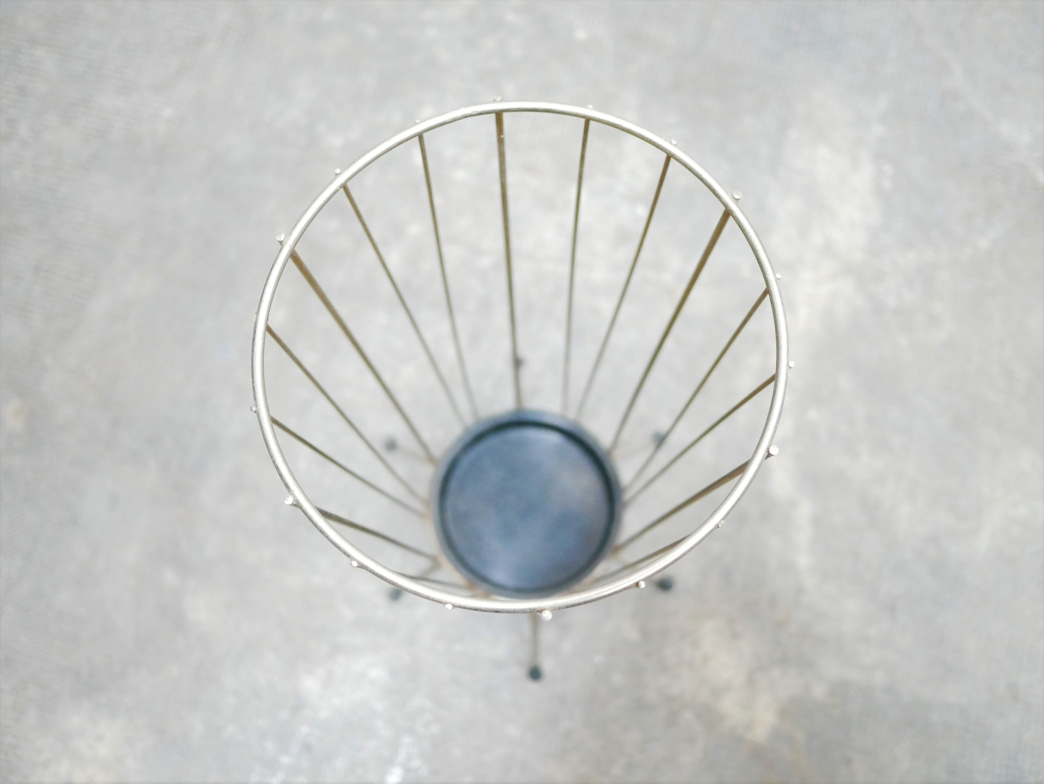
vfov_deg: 36.0
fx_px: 1207
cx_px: 522
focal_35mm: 40
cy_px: 392
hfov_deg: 46.8
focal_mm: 20
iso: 3200
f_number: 1.7
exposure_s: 1/60
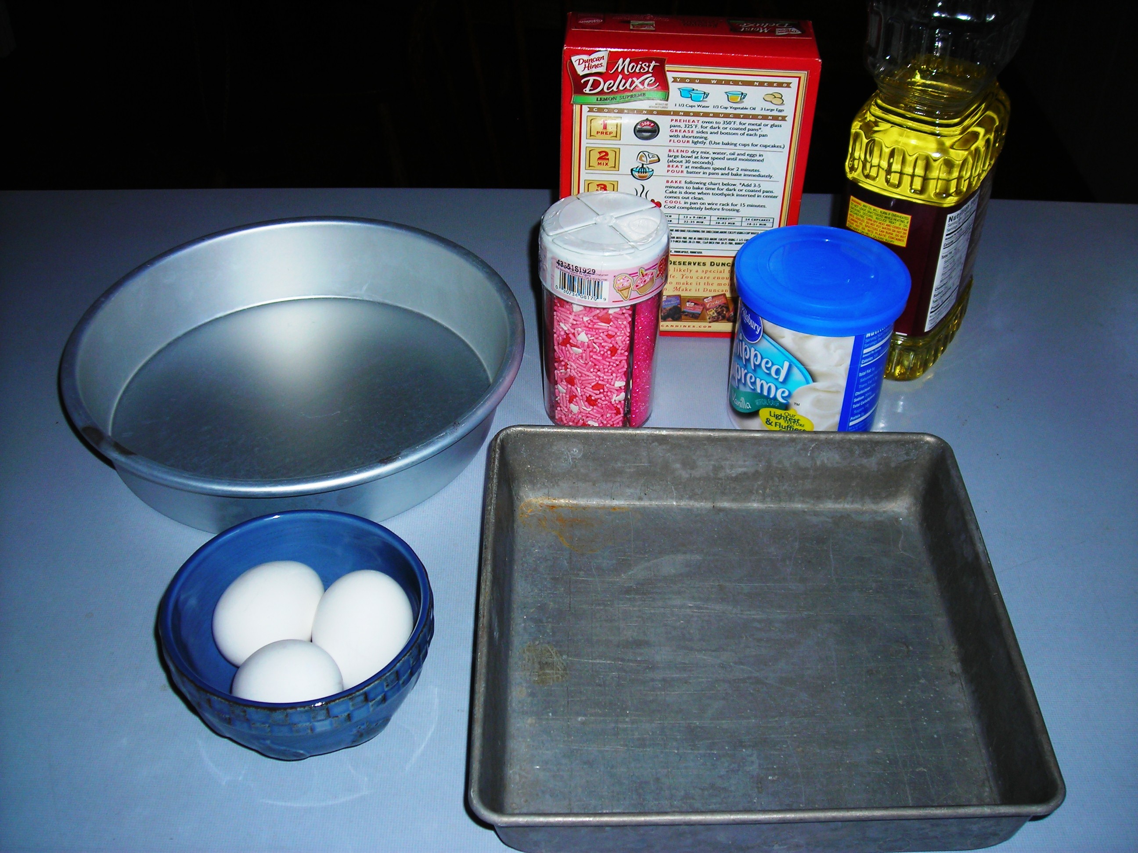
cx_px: 569
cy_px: 426
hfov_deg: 49.0
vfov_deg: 37.7
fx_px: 1249
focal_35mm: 38
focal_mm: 6.3
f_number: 3.2
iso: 50
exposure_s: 1/60.1
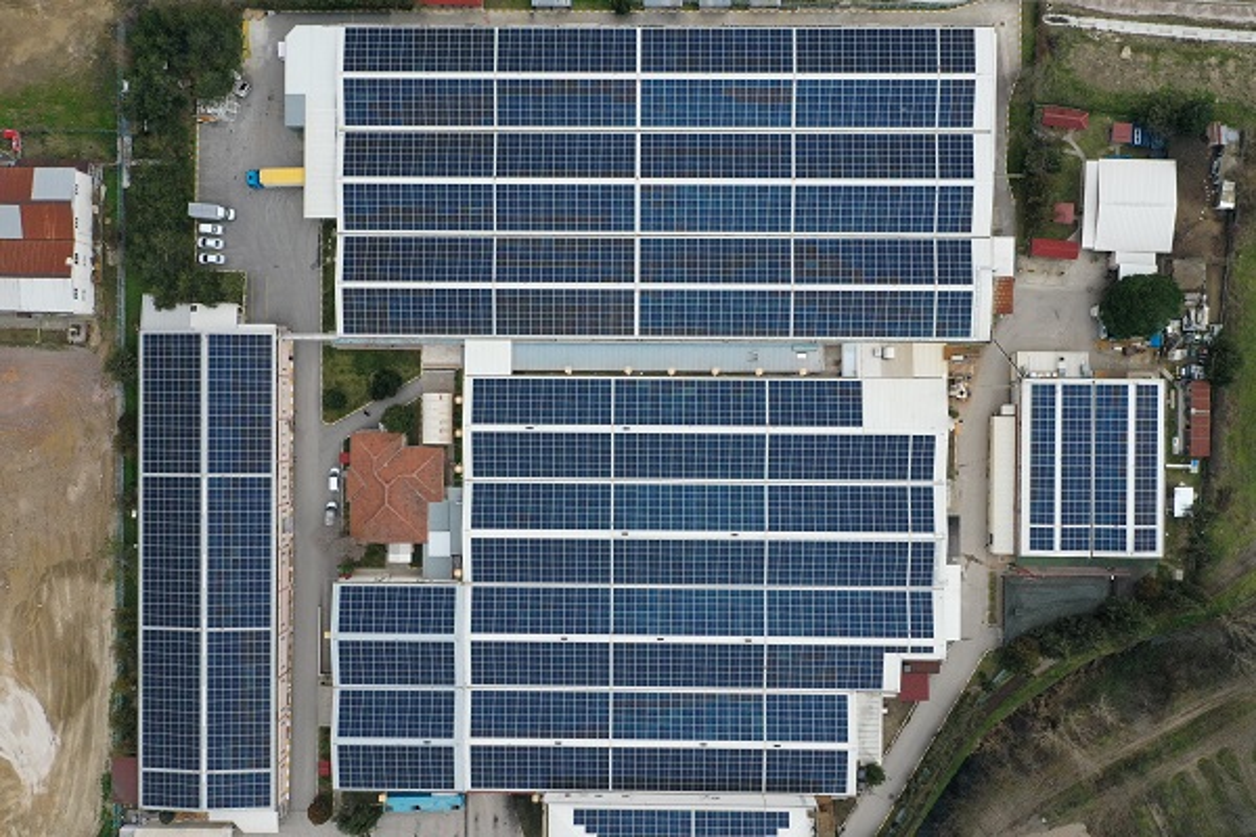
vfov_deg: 46.4
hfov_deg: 65.5
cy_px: 418
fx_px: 977
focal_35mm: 28
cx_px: 628
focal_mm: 10.26
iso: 400
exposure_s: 1/120
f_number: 5
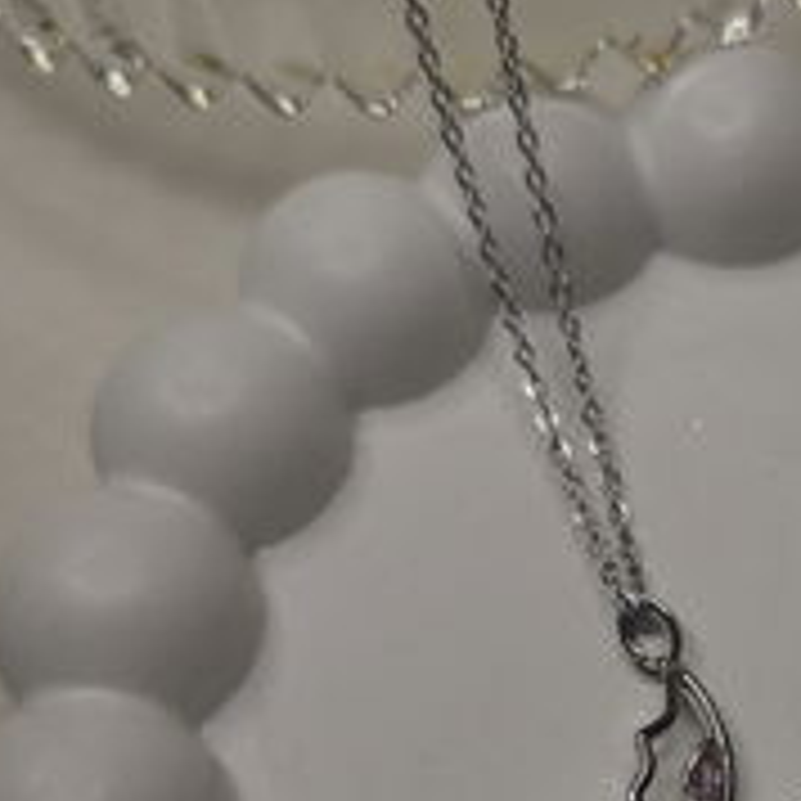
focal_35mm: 61
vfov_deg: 27.0
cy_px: 749
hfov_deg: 26.8
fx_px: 1597
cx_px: 778
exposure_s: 1/90
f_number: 1.8
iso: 50
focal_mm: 5.4
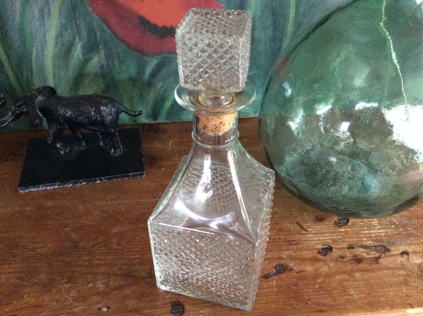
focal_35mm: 32
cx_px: 212
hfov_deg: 56.9
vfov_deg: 44.1
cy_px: 158
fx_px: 390
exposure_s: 1/17
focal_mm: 3.3
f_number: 2.4
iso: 640
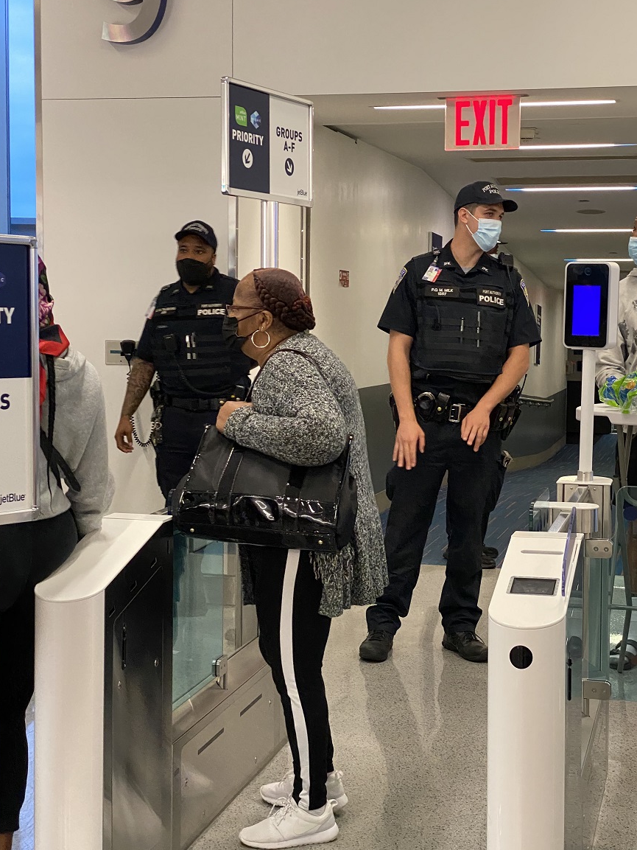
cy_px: 421
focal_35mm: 60
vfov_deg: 32.2
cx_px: 358
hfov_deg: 24.4
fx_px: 1472
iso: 250
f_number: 2
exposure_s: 1/60
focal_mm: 6
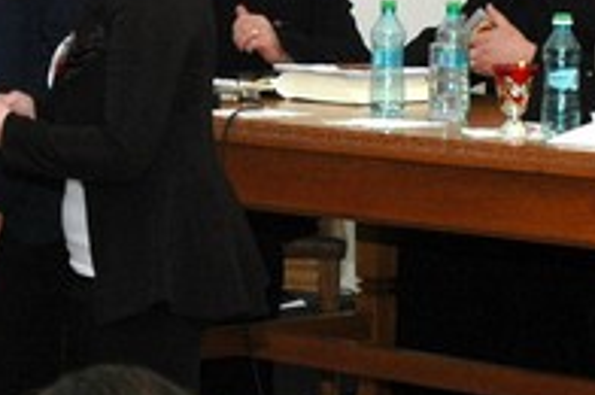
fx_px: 3536
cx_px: 307
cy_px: 328
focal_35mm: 214
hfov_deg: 9.6
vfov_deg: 6.4
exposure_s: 1/60
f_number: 4.5
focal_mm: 31
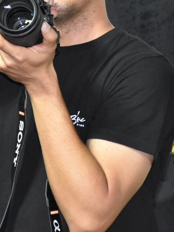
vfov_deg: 7.2
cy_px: 41
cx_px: 37
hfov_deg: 5.4
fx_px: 1831
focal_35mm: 273
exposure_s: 1/100
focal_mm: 75
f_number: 5.6
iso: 3200
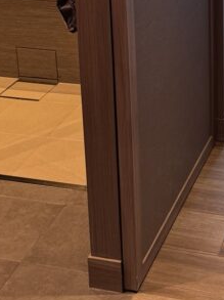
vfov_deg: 22.2
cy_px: -22
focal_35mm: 84
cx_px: 252
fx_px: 726
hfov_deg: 16.9
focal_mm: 6.76
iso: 125
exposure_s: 1/60
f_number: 1.78
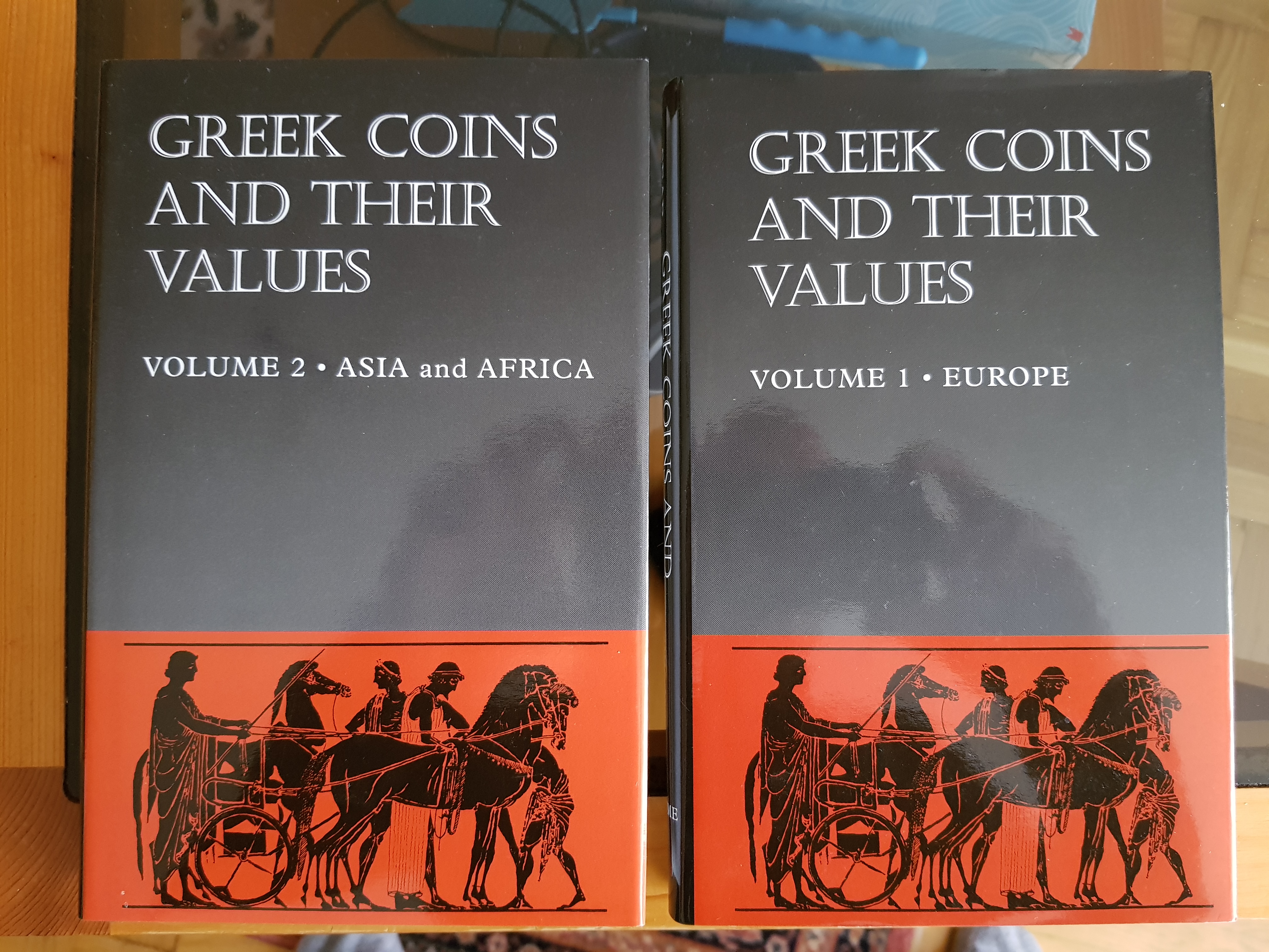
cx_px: 634
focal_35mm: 26
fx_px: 953
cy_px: 476
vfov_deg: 53.1
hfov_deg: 67.3
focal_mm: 4.3
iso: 250
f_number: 1.7
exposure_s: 1/10
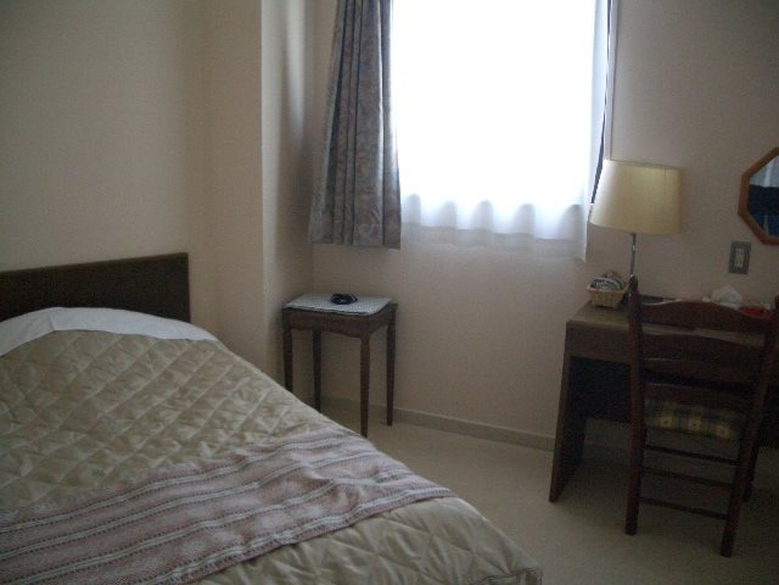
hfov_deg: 52.6
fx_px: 788
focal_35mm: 35
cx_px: 390
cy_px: 292
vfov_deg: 40.7
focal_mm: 5.8
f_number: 2.6
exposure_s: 1/100
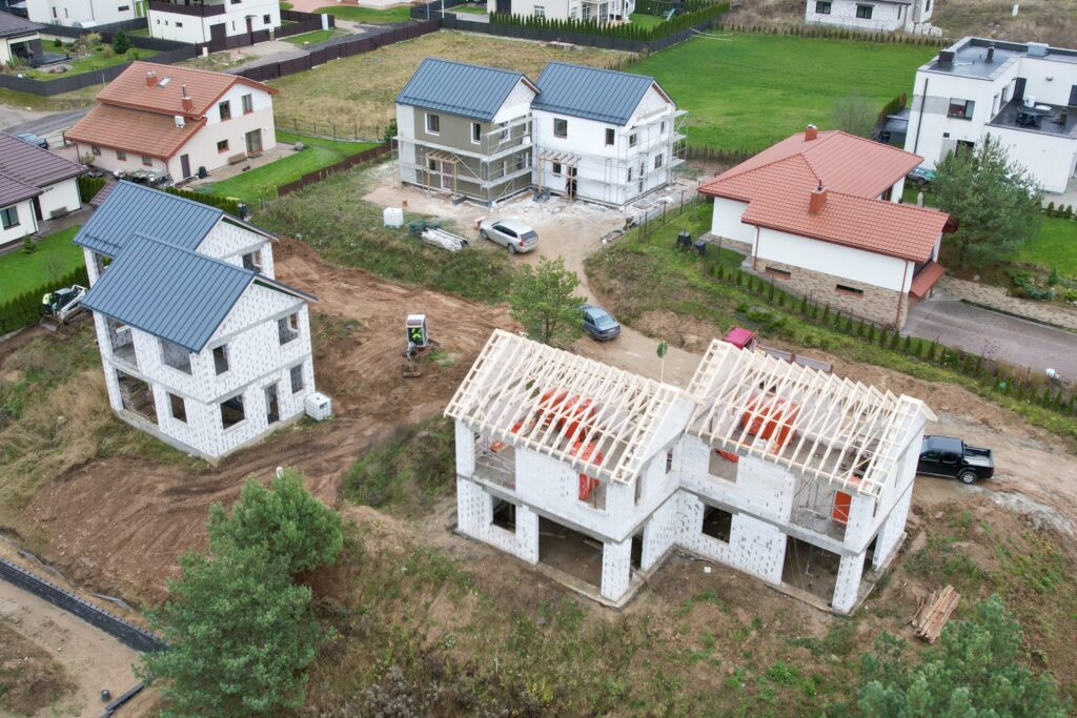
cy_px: 359
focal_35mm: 22
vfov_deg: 57.2
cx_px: 538
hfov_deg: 78.6
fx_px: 658
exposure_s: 1/160
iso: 150
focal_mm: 8.38
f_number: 2.8
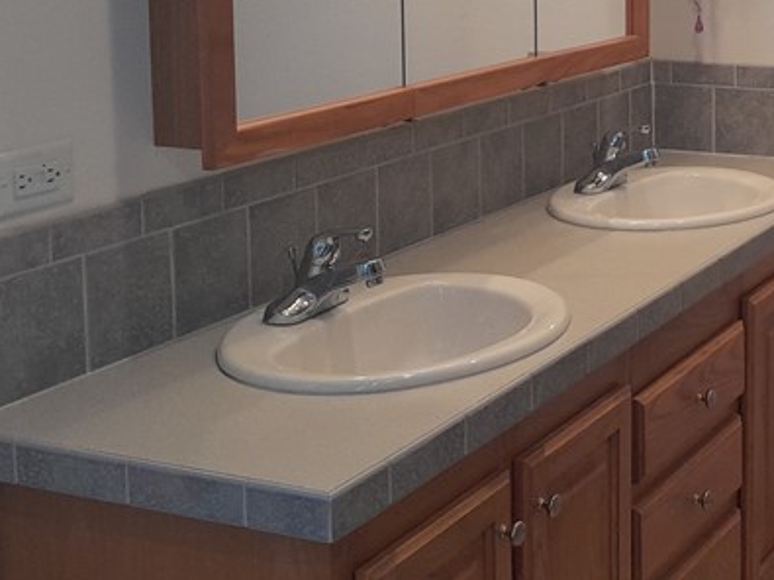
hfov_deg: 26.3
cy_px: 49
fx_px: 1565
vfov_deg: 20.5
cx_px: 778
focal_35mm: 70
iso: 125
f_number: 1.8
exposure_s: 1/60
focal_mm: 4
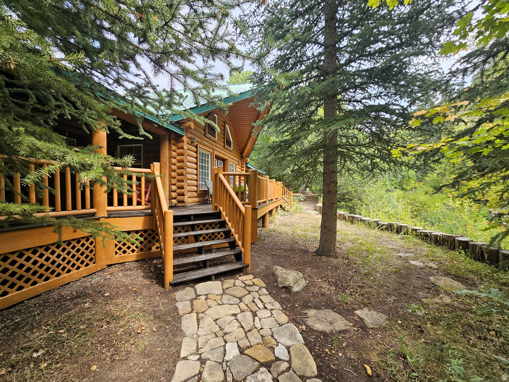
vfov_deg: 89.9
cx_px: 254
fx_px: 191
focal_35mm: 13
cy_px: 191
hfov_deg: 106.2
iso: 50
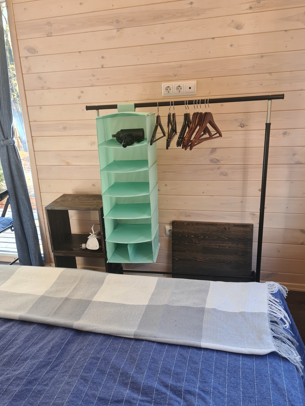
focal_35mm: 28
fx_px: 329
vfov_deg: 63.4
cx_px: 141
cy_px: 202
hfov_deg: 49.7
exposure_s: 1/50
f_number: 1.8
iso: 64
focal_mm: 5.4
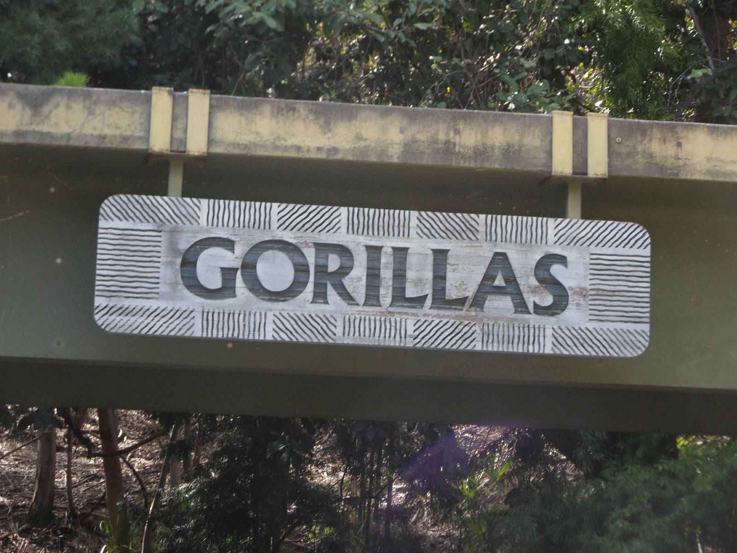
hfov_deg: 18.7
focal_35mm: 105
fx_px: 2236
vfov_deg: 14.1
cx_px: 368
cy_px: 276
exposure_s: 1/60
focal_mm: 17.7
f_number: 5.3
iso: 80
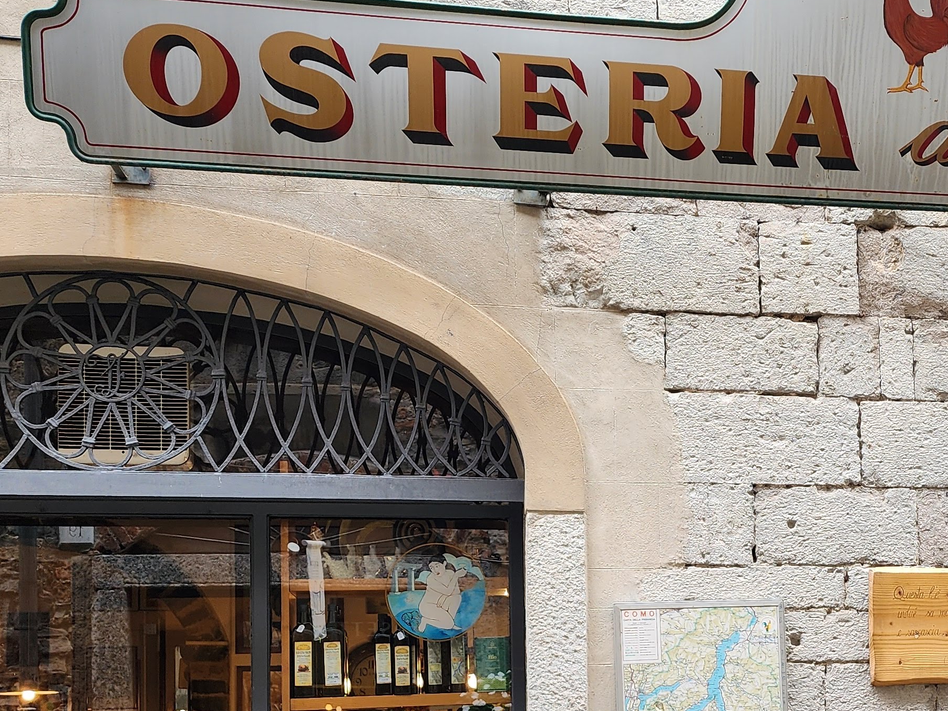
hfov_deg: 36.5
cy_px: 621
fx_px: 1397
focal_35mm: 51
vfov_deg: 27.7
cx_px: 723
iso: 80
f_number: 1.8
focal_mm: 6.4
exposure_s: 1/120
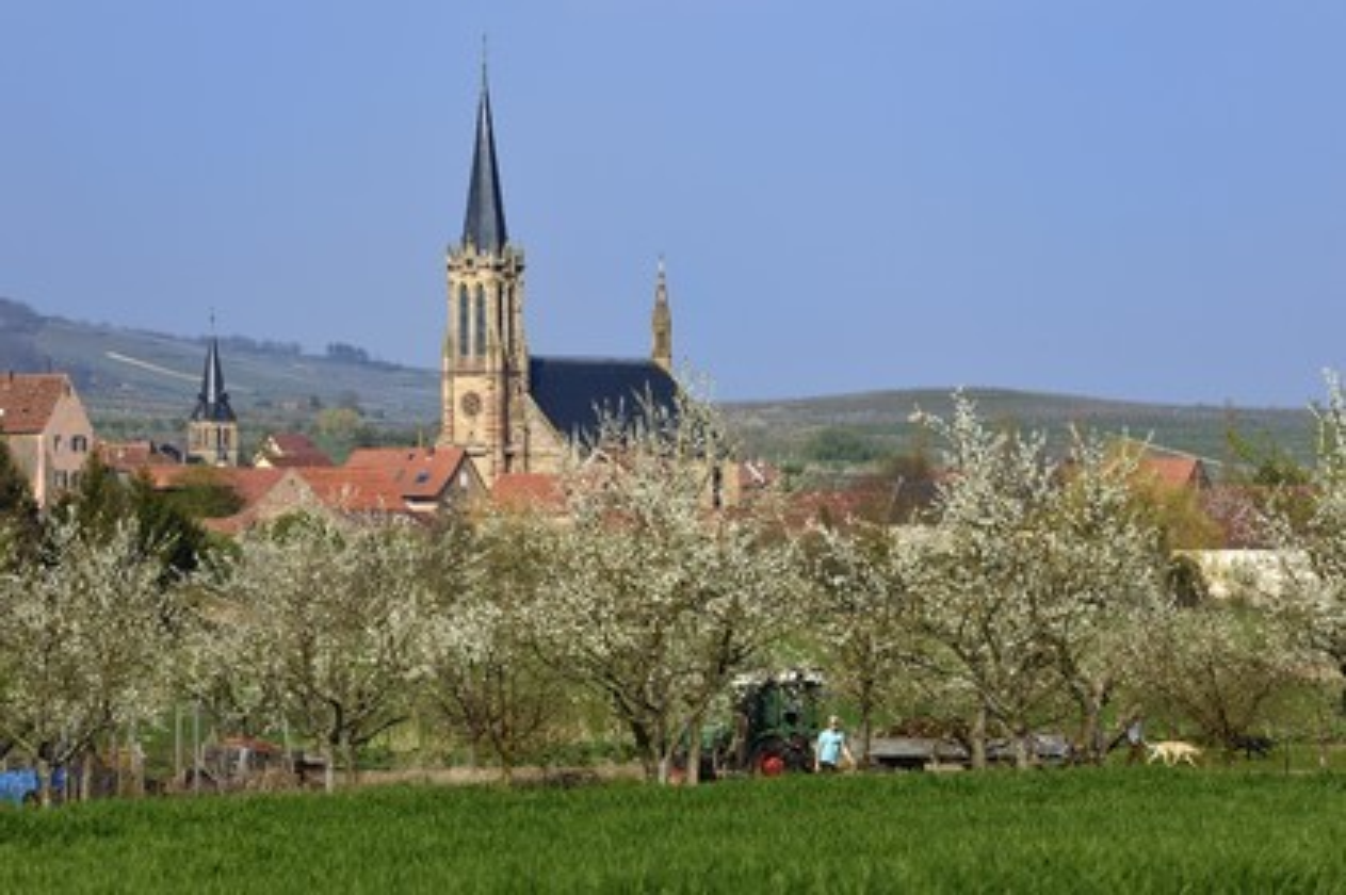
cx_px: 673
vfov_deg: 8.1
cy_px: 448
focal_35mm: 170
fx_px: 6351
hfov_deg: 12.1
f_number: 13
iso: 200
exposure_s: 1/250
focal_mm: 170
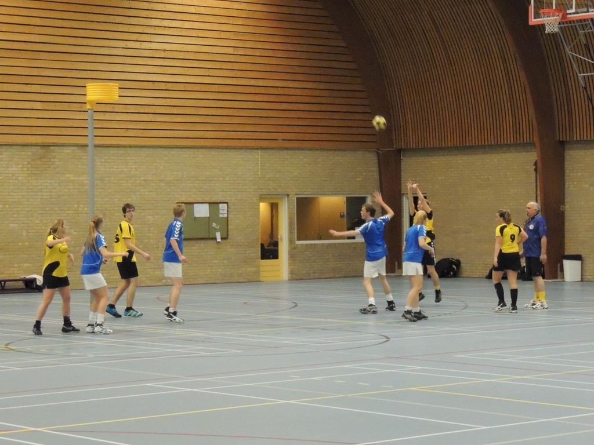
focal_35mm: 100
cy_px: 222
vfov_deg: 14.8
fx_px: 1716
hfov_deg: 19.6
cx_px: 297
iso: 3200
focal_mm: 17.8
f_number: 4.1
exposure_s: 1/100
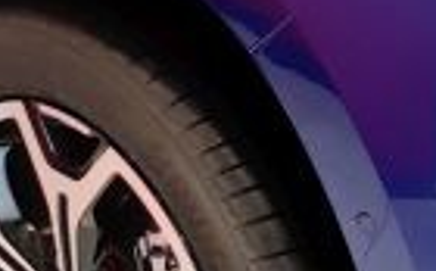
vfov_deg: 15.3
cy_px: -131
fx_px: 937
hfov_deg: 25.4
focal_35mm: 79
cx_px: 396
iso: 250
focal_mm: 2.25
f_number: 2.2
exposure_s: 1/50
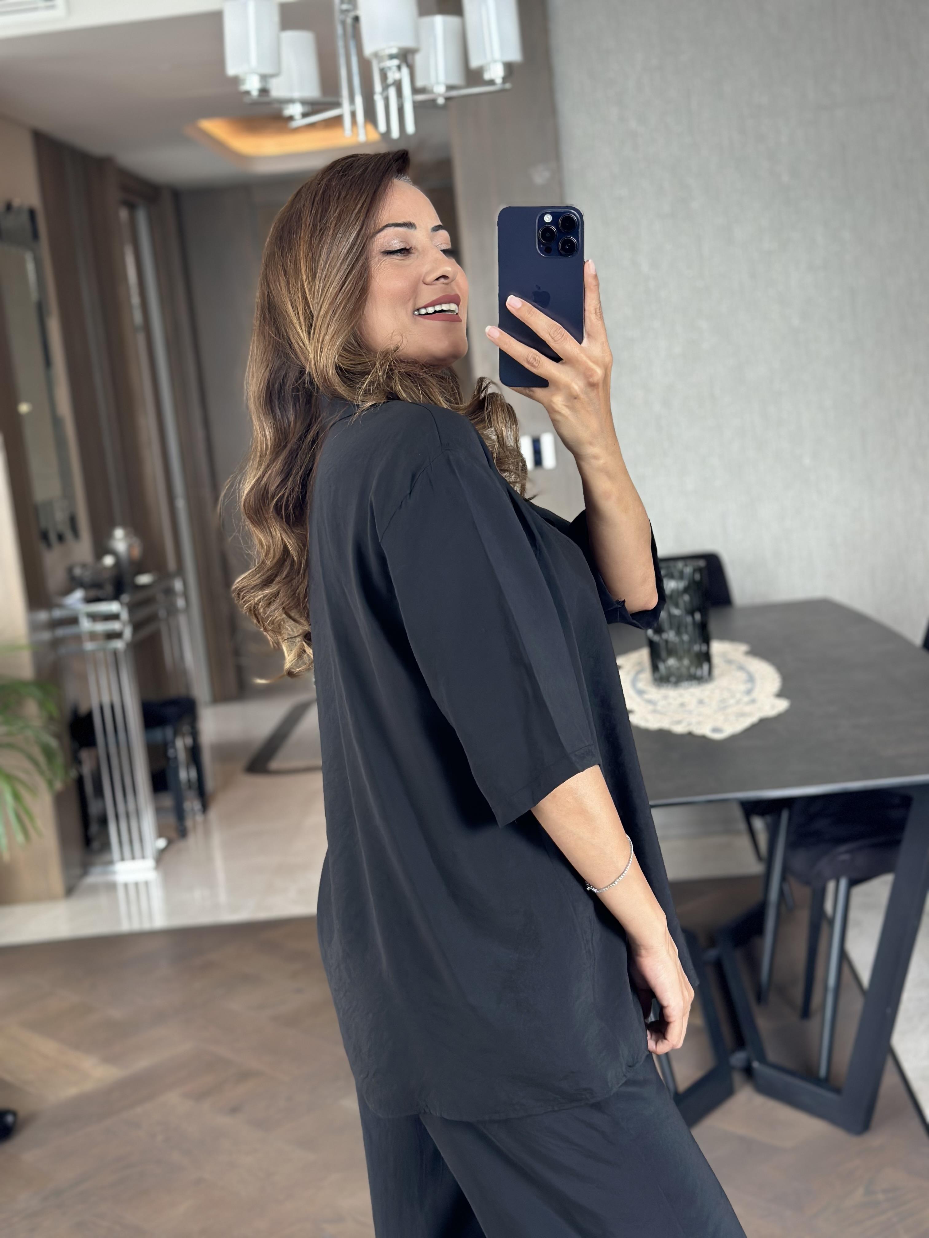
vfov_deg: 39.7
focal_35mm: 48
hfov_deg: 30.3
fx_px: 1718
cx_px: 464
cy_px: 619
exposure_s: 1/92
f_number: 1.78
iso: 125
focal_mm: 6.86
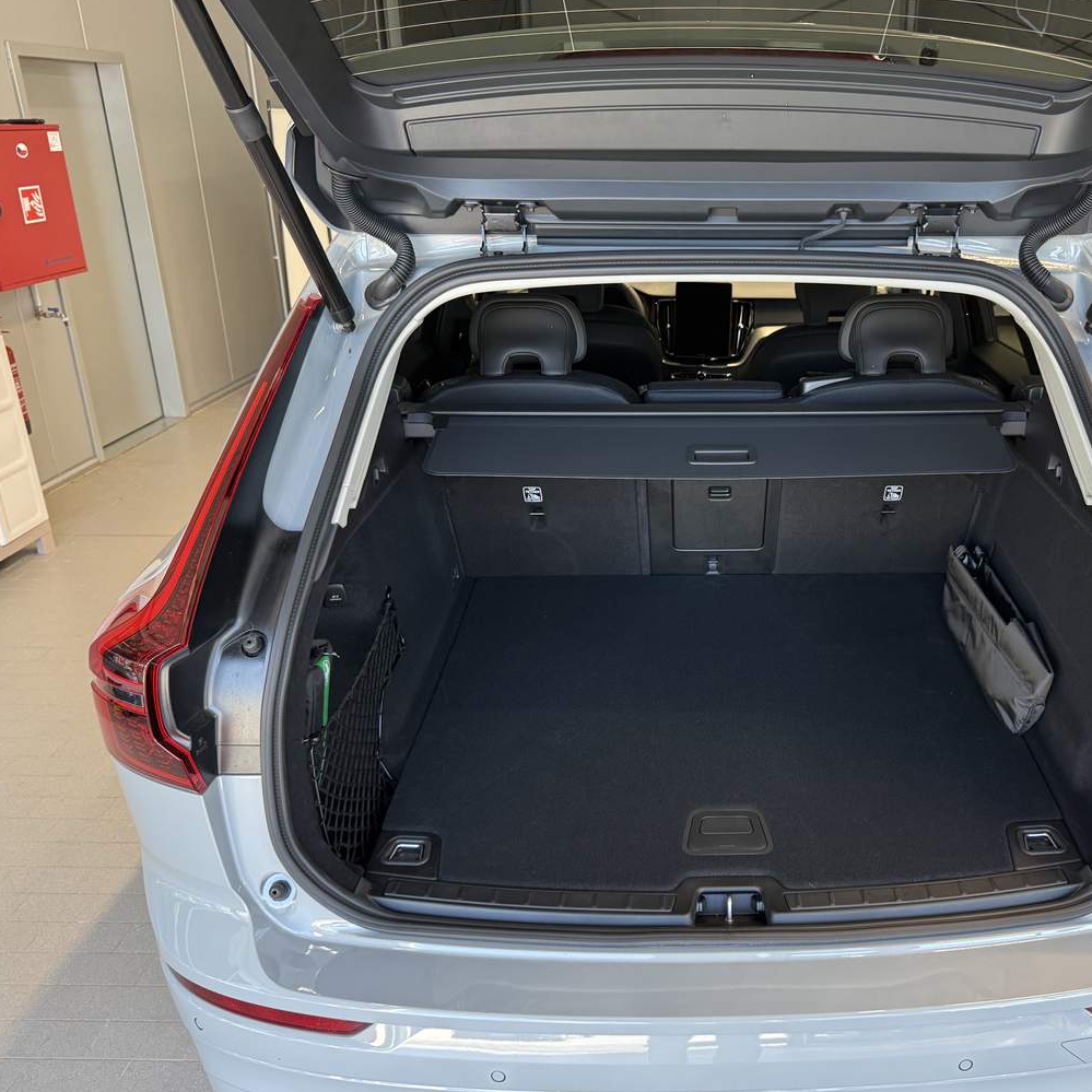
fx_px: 1035
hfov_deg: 54.5
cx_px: 724
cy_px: 555
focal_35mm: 29
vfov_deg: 55.6
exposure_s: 1/100
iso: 125
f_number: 1.78
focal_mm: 6.76
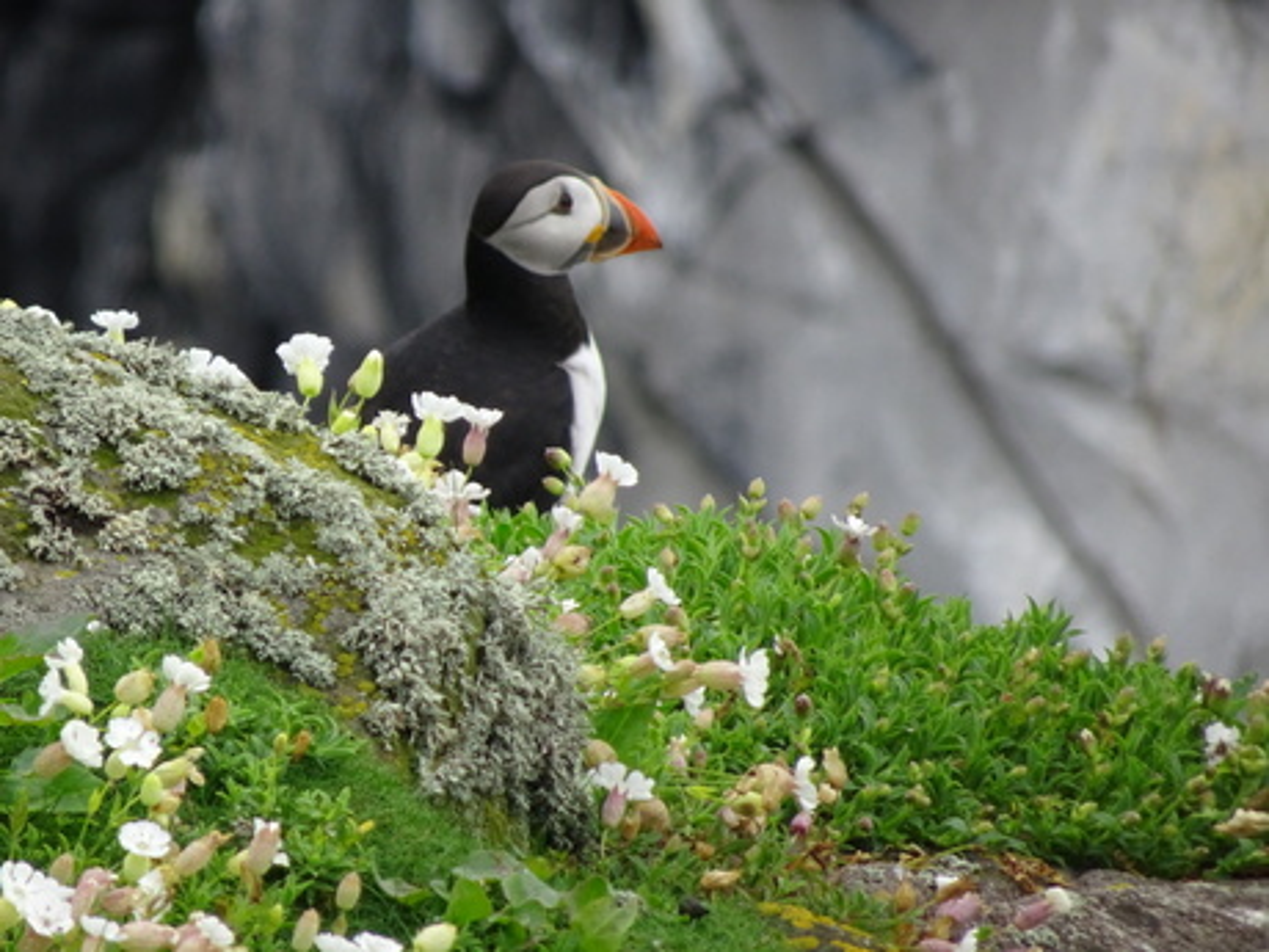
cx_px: 634
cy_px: 476
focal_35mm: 718
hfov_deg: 2.8
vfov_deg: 2.1
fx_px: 26321
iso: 200
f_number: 6.3
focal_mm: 122.7
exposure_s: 1/250
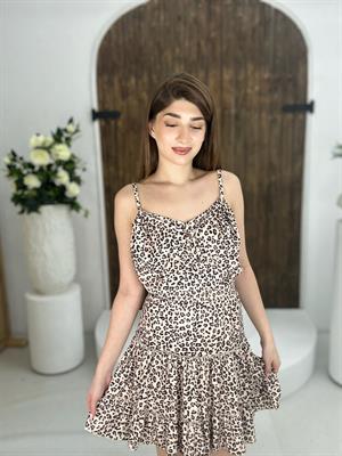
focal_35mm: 30
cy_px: 228
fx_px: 395
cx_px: 171
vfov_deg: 60.0
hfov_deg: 46.8
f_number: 1.9
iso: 32
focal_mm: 2.69
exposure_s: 1/100
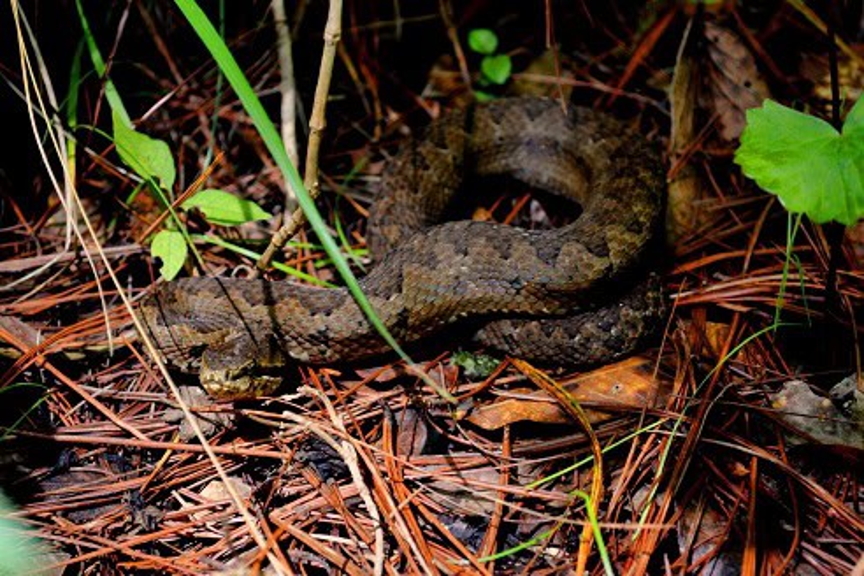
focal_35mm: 82
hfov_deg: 24.6
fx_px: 1980
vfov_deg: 16.6
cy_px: 288
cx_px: 432
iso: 400
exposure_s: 1/60
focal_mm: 55
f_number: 5.6
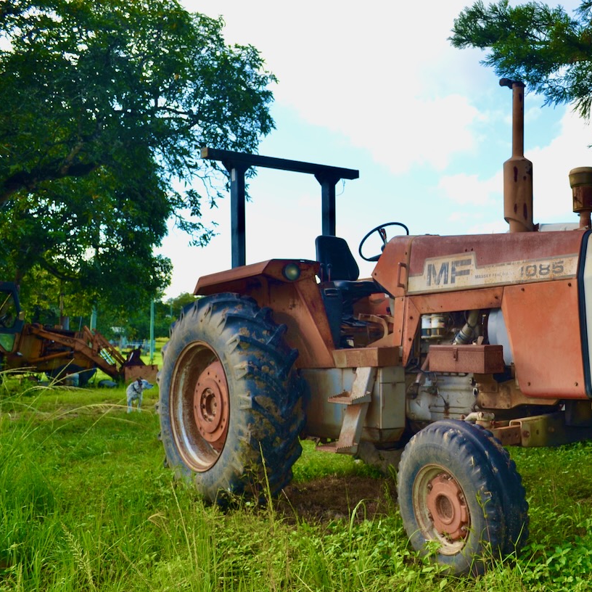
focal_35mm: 44
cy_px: 301
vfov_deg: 38.3
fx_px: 851
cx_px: 437
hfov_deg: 37.5
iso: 100
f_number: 5.6
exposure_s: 1/200
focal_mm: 22
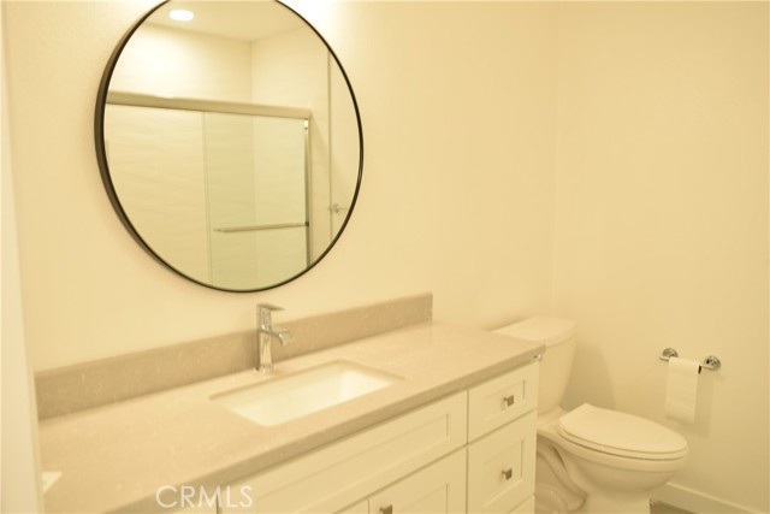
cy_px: 257
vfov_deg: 48.0
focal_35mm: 27
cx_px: 385
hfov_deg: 67.4
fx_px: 578
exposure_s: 1/6
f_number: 5.6
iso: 100
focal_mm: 18
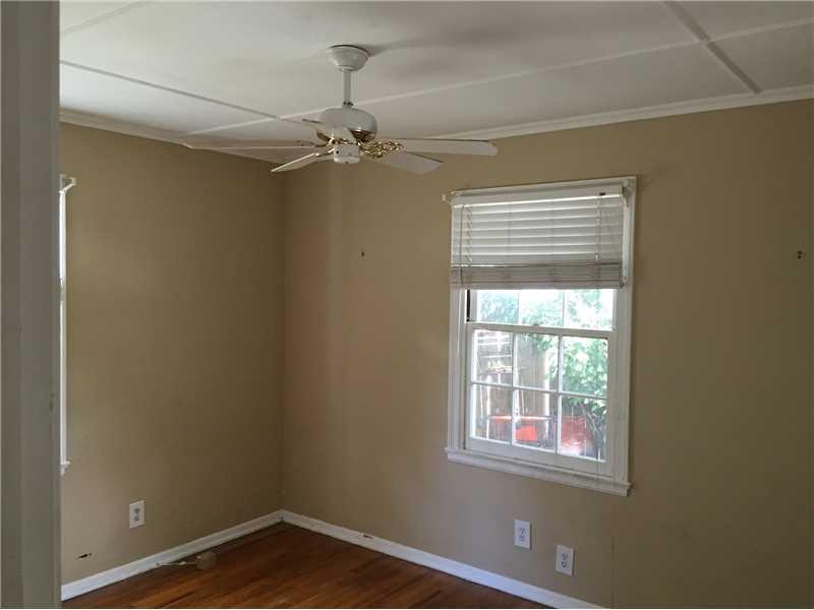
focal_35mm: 29
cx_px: 407
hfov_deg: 61.7
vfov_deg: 48.2
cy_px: 305
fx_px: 682
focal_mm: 4.15
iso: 100
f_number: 2.2
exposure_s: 1/30
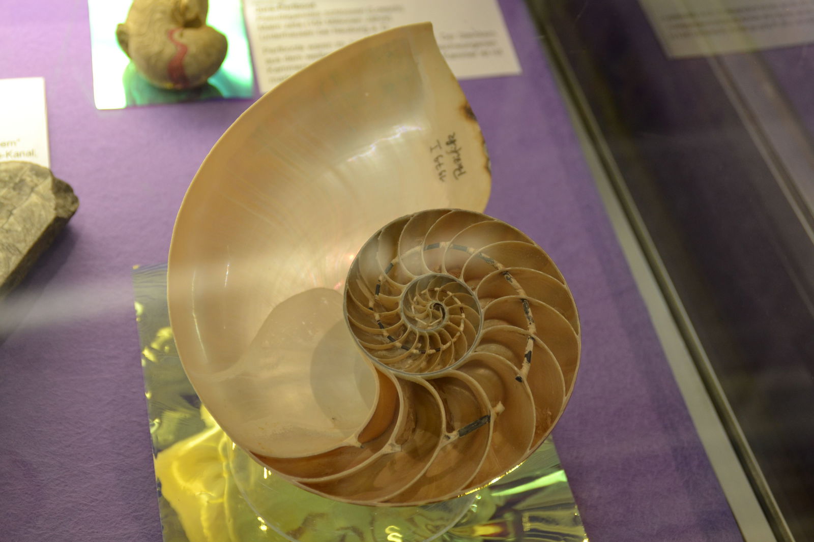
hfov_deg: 35.1
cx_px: 407
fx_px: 1288
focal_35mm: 57
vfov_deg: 23.8
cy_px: 271
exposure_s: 1/125
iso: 400
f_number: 5.6
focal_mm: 38
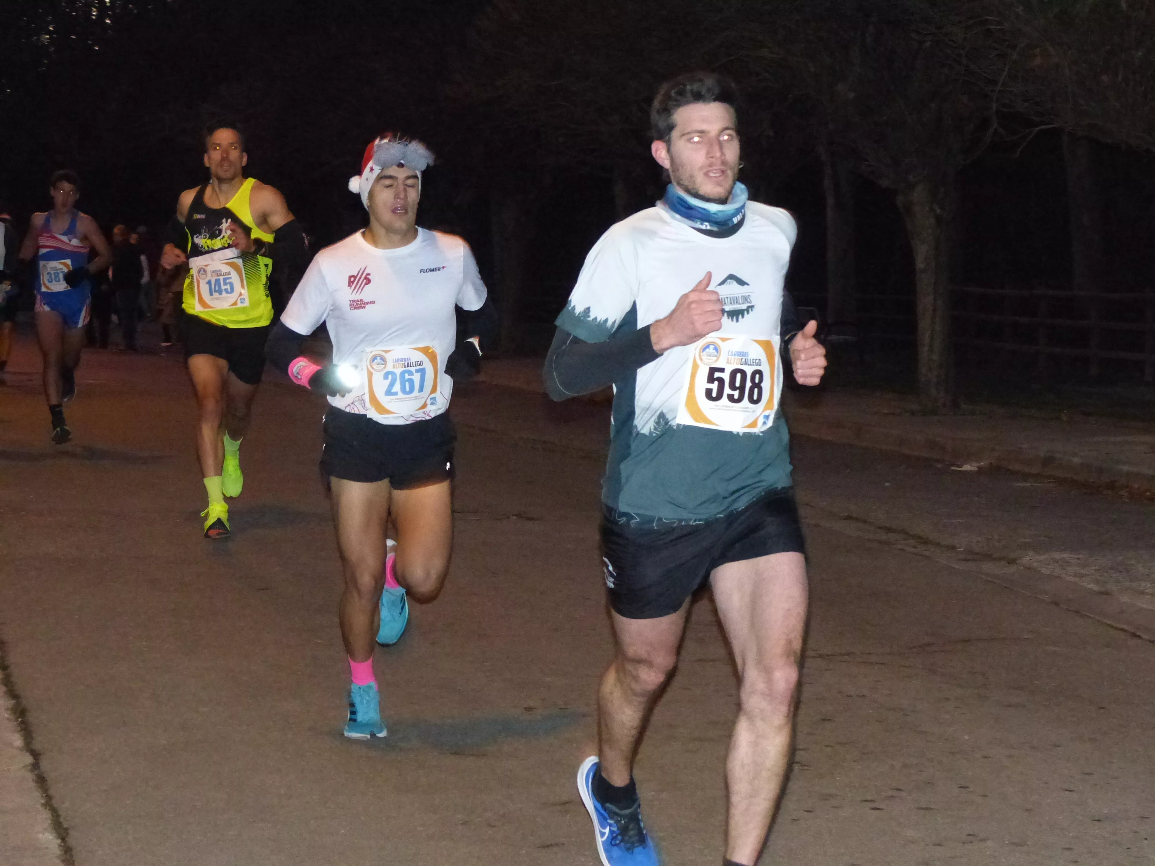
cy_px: 433
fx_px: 3804
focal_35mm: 114
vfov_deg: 13.0
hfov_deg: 17.3
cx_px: 578
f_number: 3.2
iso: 1600
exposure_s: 1/60
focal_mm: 20.5
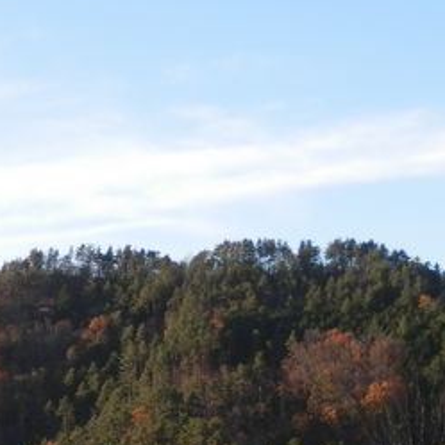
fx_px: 1862
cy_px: 406
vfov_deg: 13.5
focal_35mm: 128
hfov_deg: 13.5
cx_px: 75
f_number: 3.8
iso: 80
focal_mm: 8
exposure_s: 1/200
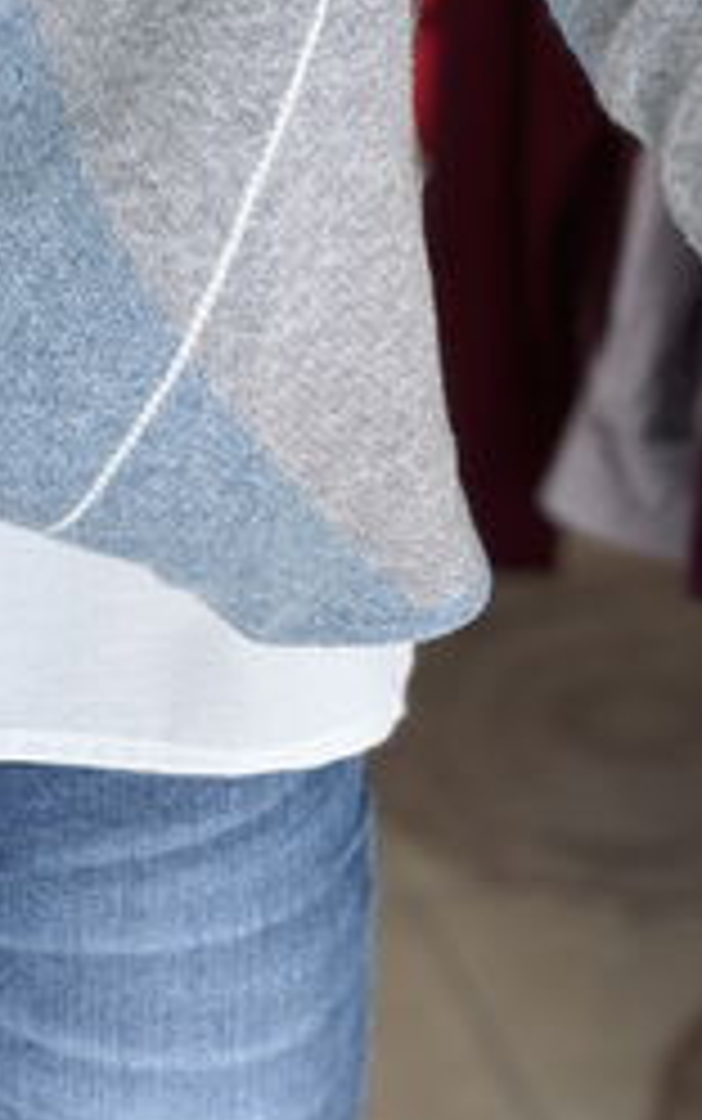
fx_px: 2078
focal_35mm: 68
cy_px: -43
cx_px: -117
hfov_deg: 18.3
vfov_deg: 28.1
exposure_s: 1/121
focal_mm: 2.71
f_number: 1.9
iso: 64
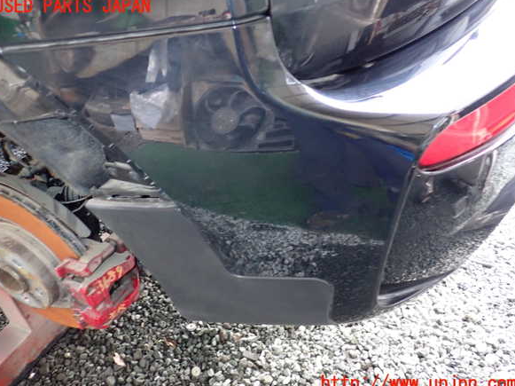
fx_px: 461
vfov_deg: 45.4
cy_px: 195
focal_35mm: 31
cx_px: 255
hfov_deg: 58.4
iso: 800
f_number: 2.3
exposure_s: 1/20
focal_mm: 5.4
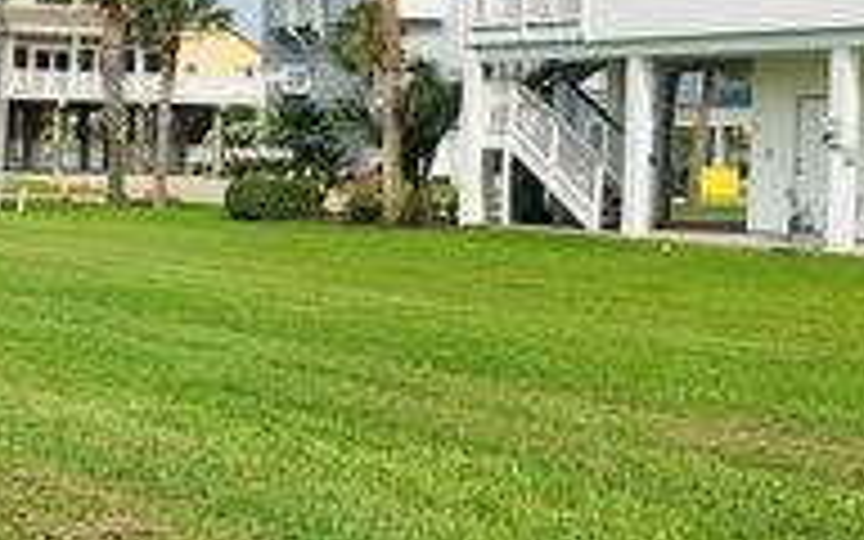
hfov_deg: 24.3
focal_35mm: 80
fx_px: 1884
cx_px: -58
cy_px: 200
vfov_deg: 16.3
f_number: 2.2
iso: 25
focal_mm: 4.15
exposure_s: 1/1923
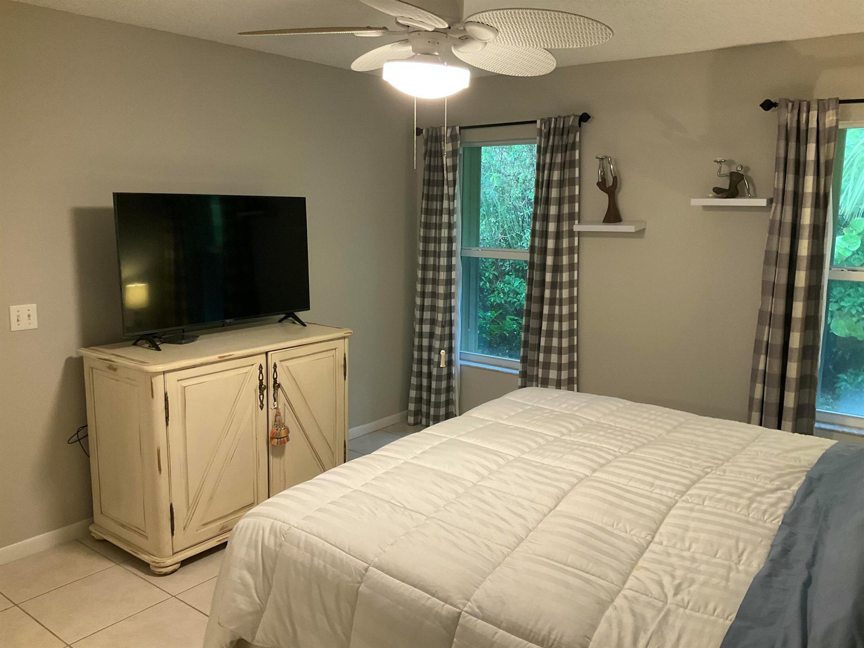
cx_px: 432
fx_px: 724
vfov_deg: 48.2
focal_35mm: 29
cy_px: 324
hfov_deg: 61.7
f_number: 1.8
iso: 125
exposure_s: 1/60
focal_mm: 3
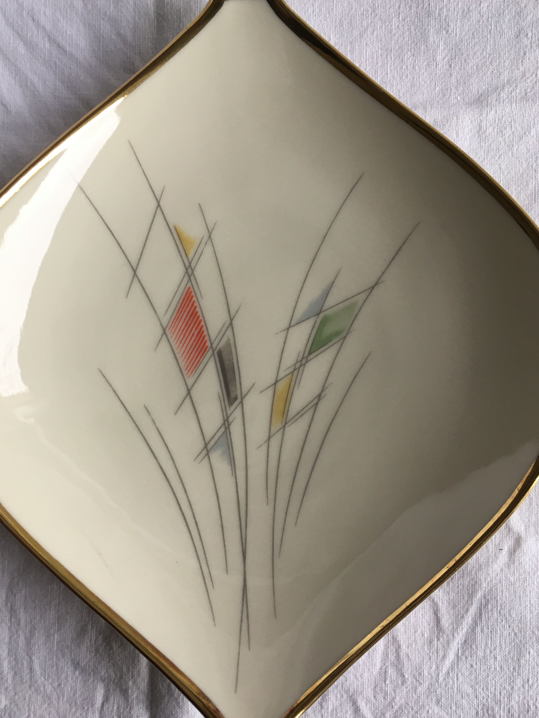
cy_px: 367
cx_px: 258
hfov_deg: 44.2
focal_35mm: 32
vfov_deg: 56.8
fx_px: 664
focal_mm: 4.15
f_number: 2.2
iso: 25
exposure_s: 1/40
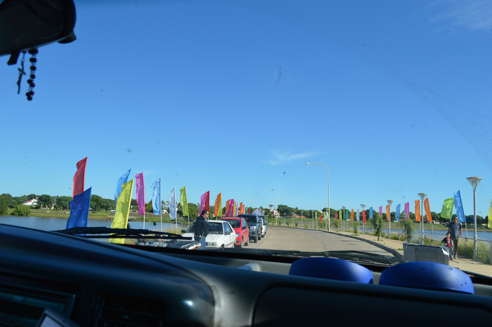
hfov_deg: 67.4
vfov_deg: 47.8
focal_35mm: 27
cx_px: 246
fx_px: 369
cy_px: 164
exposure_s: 1/250
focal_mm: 18
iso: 100
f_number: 8
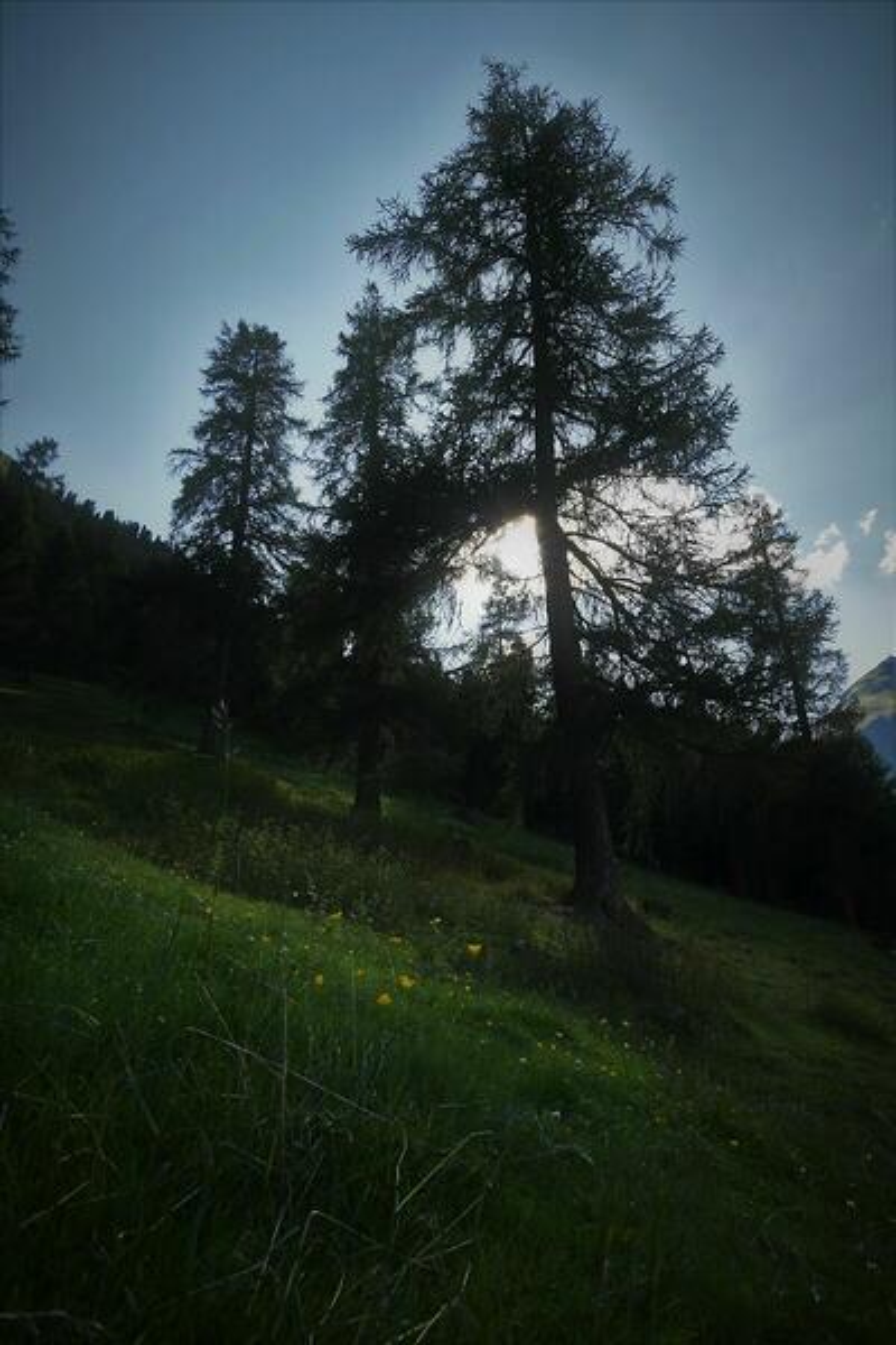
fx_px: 616
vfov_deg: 95.0
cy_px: 672
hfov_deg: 72.1
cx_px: 448
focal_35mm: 16
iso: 160
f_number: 11
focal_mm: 11
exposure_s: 1/125
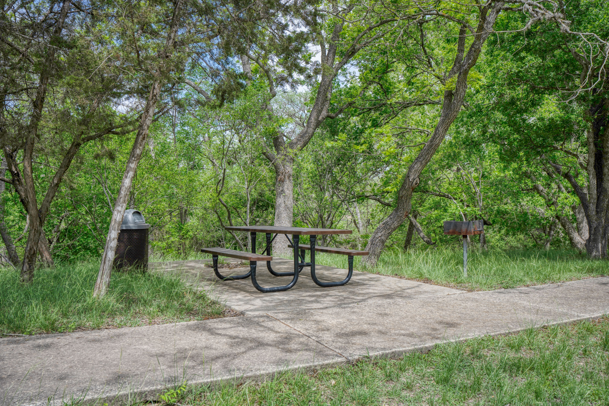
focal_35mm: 29
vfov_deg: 45.0
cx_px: 304
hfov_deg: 63.7
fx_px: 491
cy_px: 203
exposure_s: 1/400
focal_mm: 29
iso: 100
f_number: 7.1
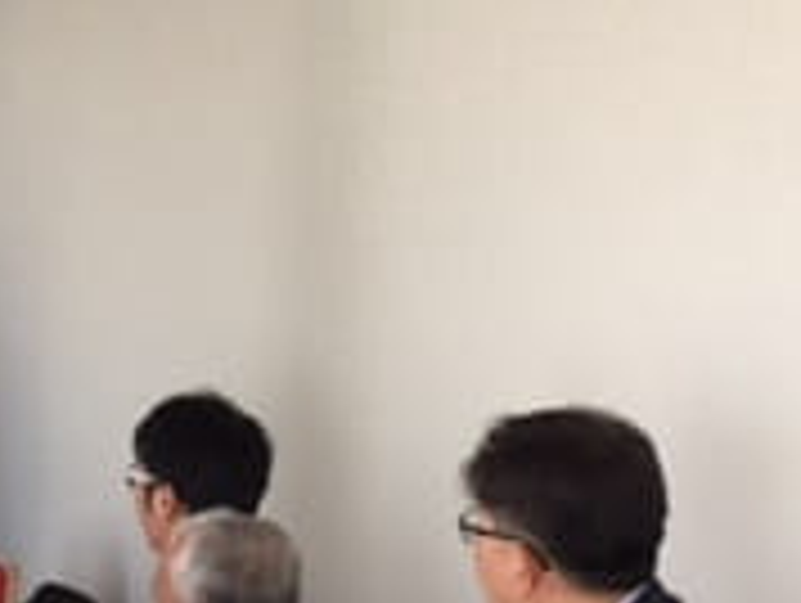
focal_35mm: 104
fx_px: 2410
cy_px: 320
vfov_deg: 14.3
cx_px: 171
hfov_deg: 18.7
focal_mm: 4.15
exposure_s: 1/30
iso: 32
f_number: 2.2
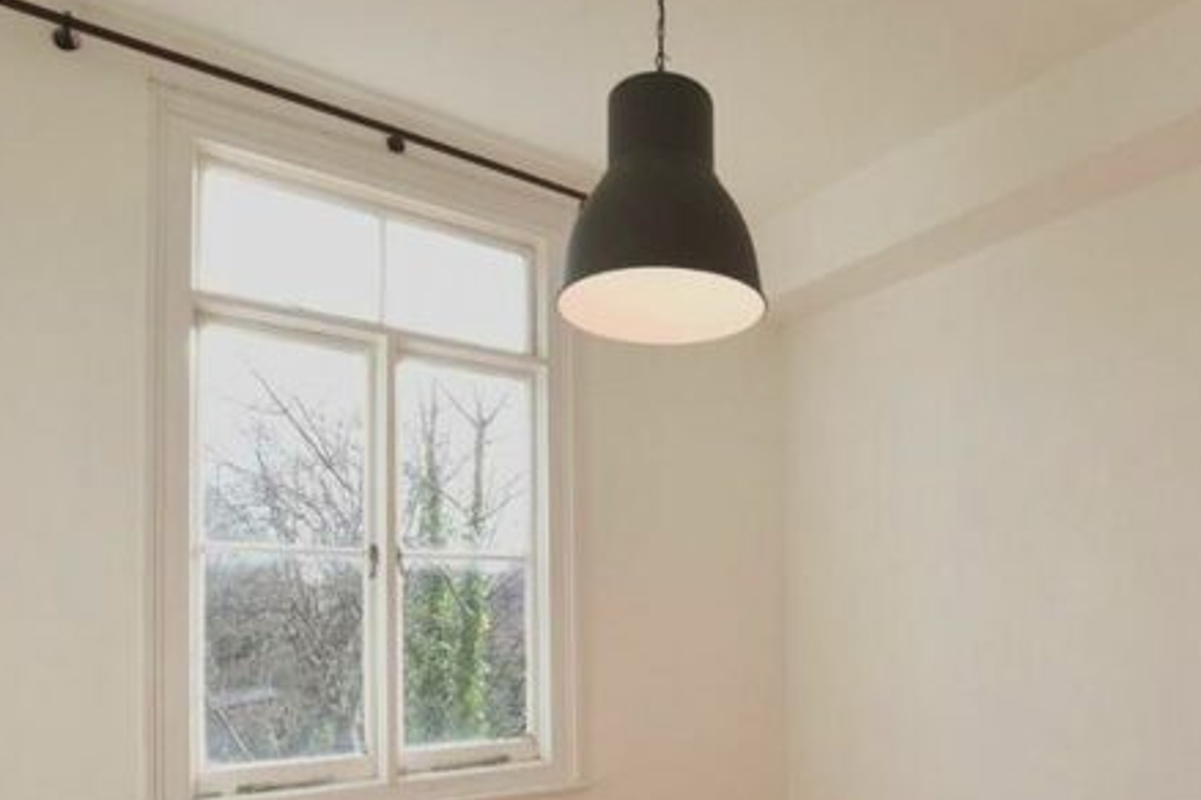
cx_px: 710
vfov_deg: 50.9
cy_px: 601
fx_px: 801
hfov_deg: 73.1
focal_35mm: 24
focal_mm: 10
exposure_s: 1/250
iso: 320
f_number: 5.6
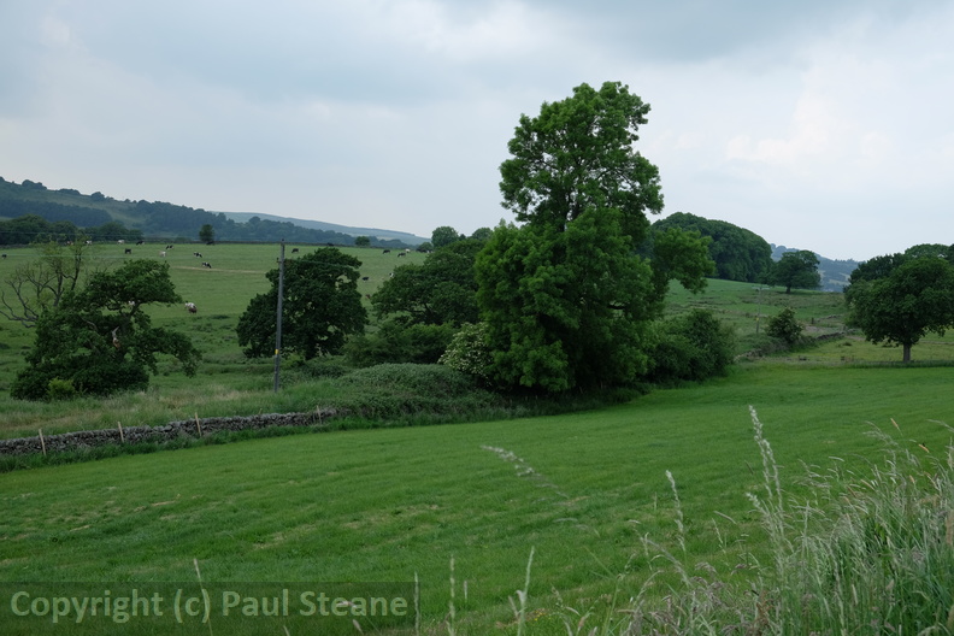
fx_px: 1113
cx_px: 477
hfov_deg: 46.4
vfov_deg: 31.9
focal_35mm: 42
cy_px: 318
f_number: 5.6
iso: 200
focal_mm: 27.7
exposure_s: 1/240
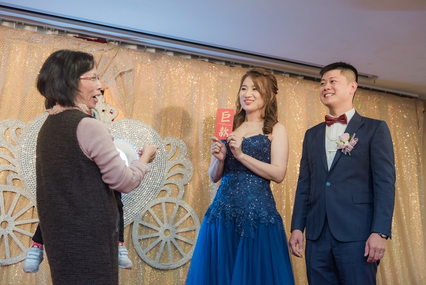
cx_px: 213
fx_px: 568
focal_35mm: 48
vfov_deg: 28.1
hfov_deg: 41.1
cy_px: 142
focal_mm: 48
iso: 2000
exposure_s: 1/200
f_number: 3.2
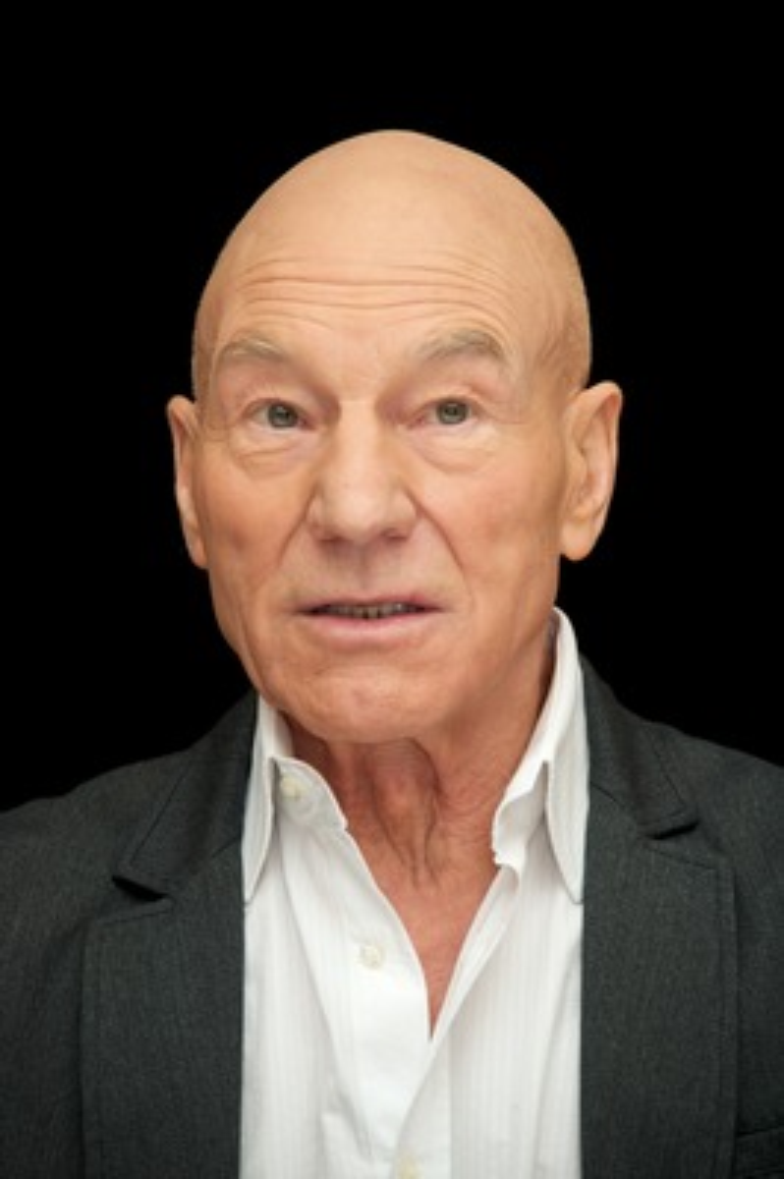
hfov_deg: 4.6
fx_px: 9816
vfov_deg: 6.9
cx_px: 392
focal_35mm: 300
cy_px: 590
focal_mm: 300
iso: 800
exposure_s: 1/60
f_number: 5.6
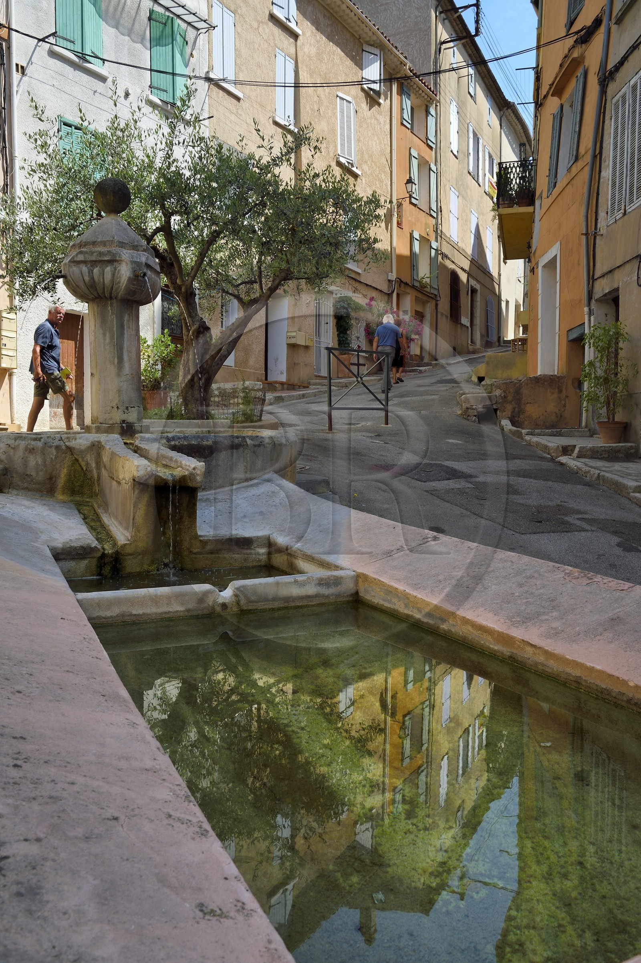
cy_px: 482
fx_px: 775
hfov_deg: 44.9
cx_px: 320
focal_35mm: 29
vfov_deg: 63.7
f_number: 13
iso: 200
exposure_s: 1/160
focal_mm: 29
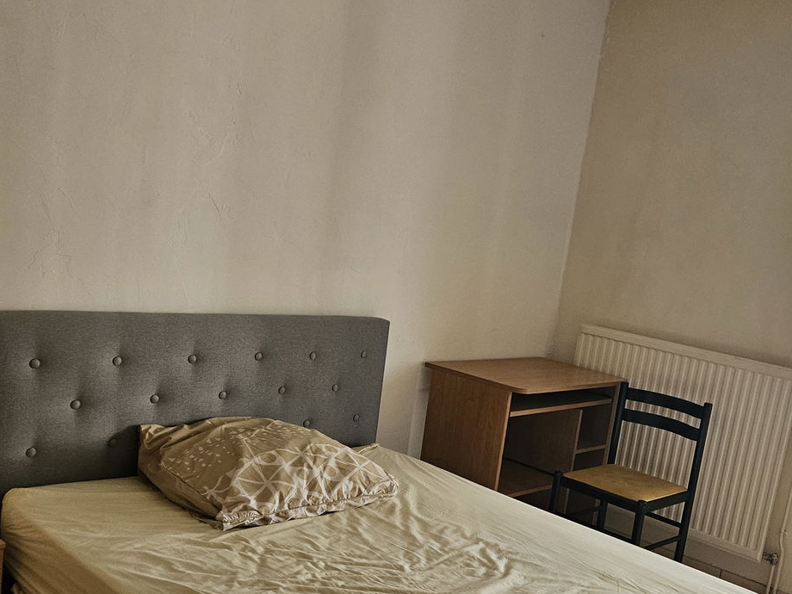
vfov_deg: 35.5
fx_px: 915
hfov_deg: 46.5
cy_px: 412
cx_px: 477
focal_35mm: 40
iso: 320
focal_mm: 5.4
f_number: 1.8
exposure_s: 1/100
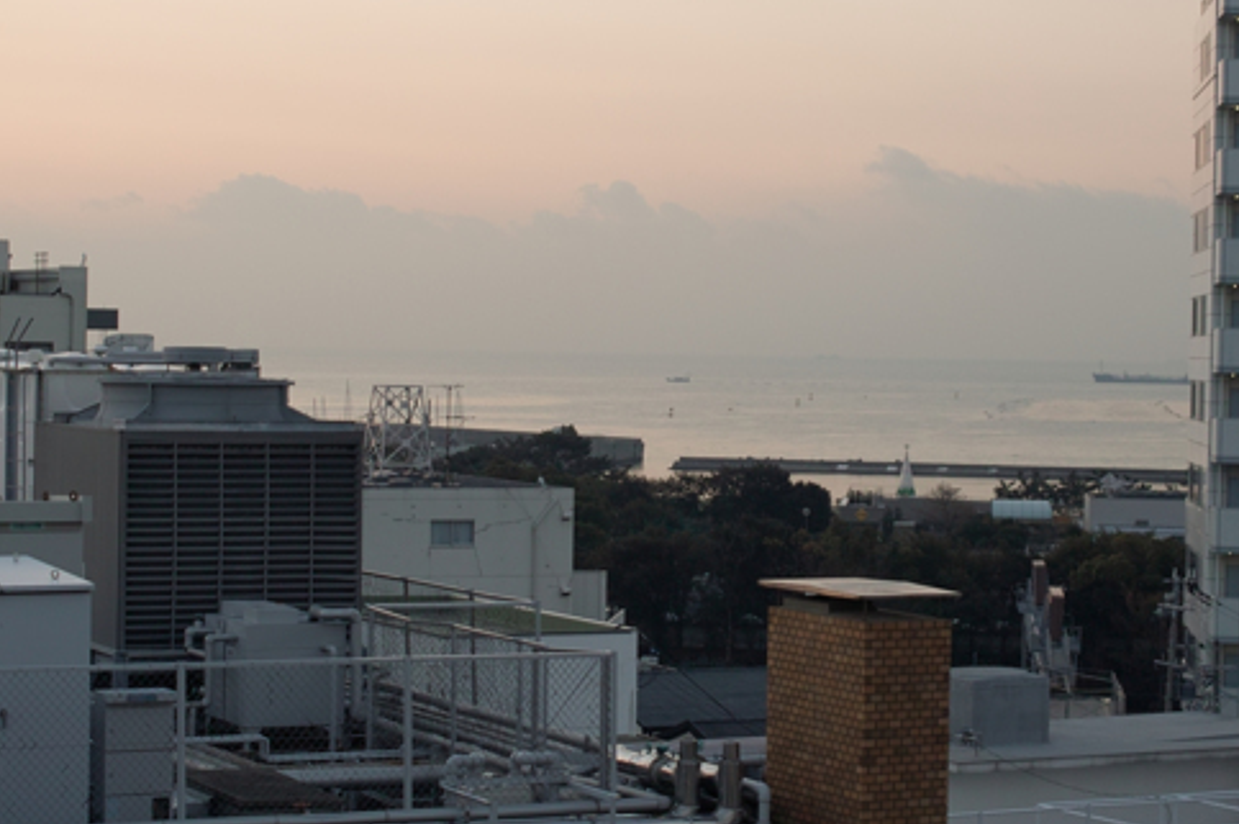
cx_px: 593
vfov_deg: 15.7
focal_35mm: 87
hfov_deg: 23.4
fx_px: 2991
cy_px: 323
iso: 100
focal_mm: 24.2
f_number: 2.8
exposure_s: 1/30
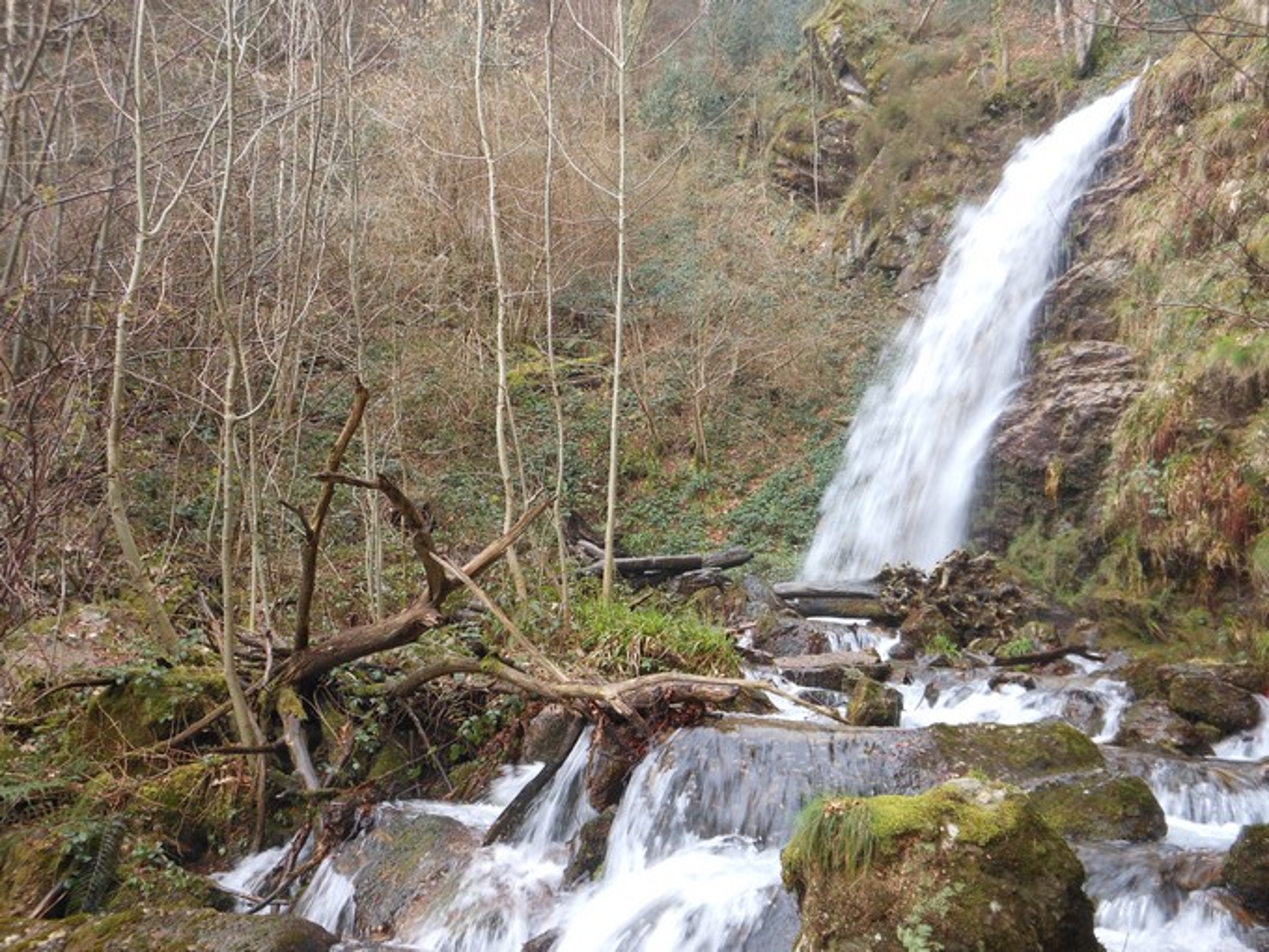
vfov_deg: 42.9
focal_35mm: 33
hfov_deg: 55.4
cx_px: 634
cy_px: 476
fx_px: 1210
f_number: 3.5
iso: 125
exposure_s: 1/30
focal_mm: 6
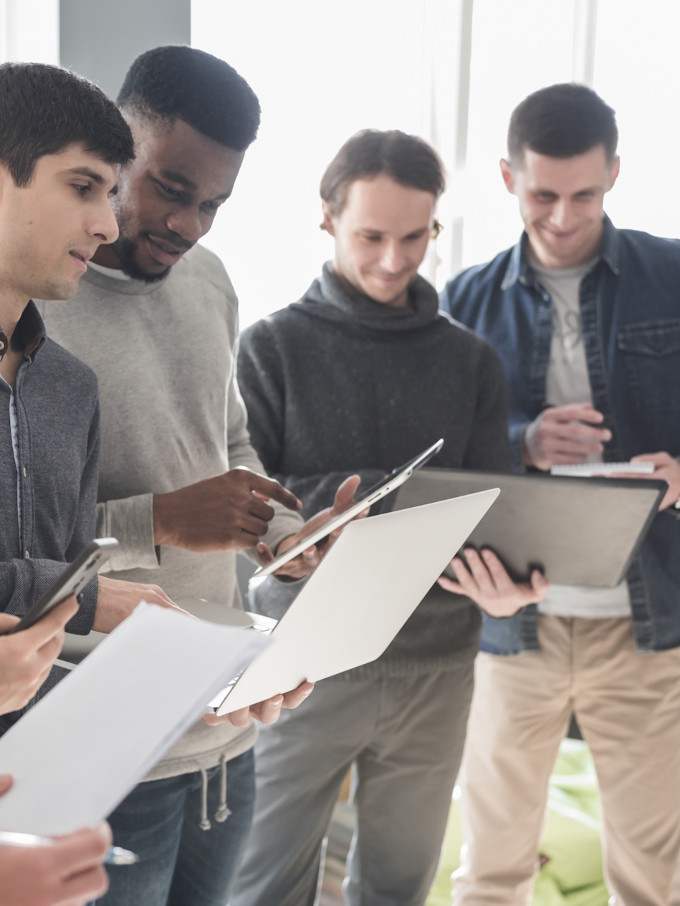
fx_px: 1912
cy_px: 450
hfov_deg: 19.9
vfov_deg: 26.7
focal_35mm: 73
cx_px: 100
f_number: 3.2
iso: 400
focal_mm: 50
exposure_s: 1/100
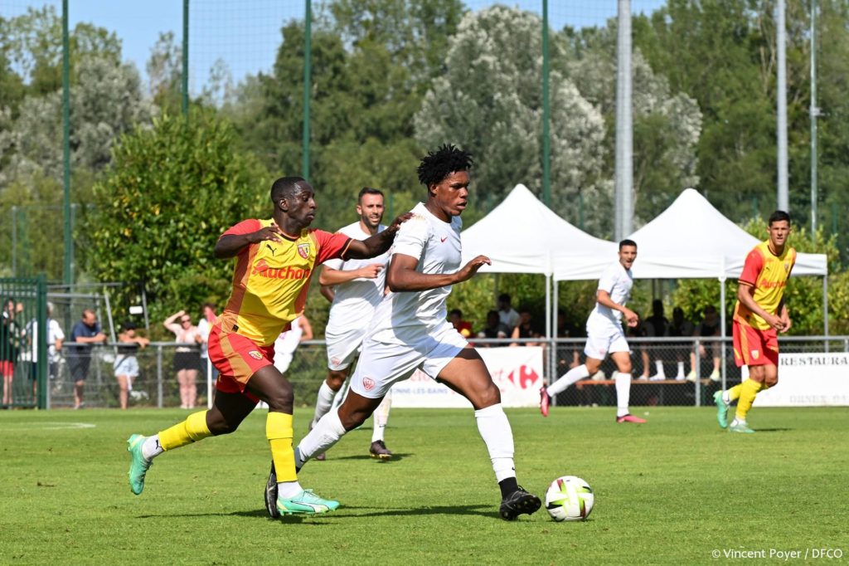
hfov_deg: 8.3
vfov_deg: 5.6
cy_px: 283
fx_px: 5823
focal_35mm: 247
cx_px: 424
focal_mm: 165
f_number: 8
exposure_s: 1/1250
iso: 400
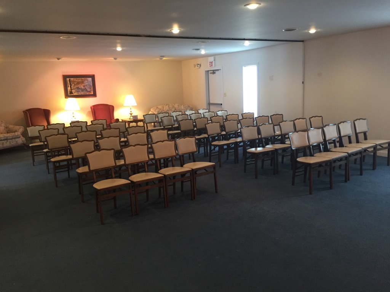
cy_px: 146
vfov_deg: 48.2
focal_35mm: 29
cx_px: 195
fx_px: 327
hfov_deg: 61.7
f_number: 2.2
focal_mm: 4.15
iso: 160
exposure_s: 1/30
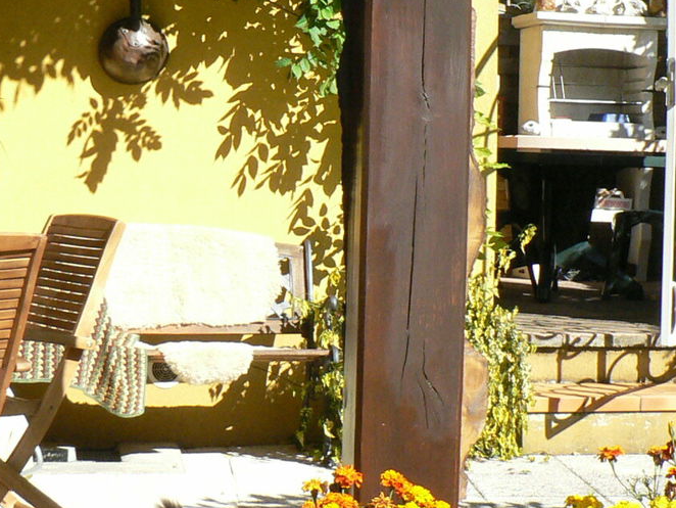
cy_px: 150
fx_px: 1700
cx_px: 270
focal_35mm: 87
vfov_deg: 16.9
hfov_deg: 22.5
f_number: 5.6
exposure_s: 1/500
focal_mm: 6
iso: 200
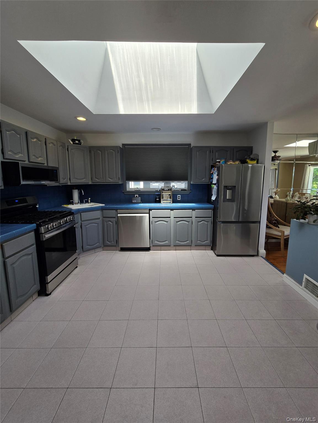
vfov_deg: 106.2
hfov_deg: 89.9
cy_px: 212
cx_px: 159
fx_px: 159
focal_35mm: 13
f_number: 2.2
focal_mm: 2.2
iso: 50
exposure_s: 1/127
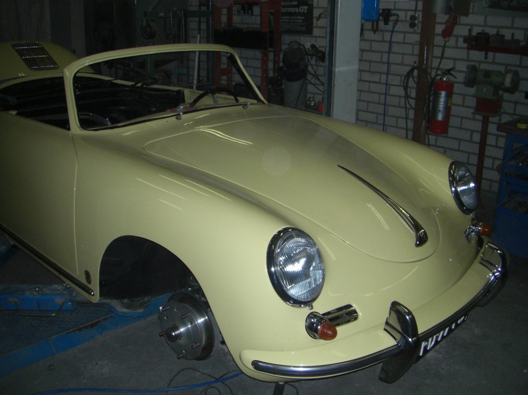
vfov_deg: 37.7
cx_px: 264
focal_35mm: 38
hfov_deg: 49.0
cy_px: 198
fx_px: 579
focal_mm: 6.3
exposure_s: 1/250
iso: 250
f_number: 3.4
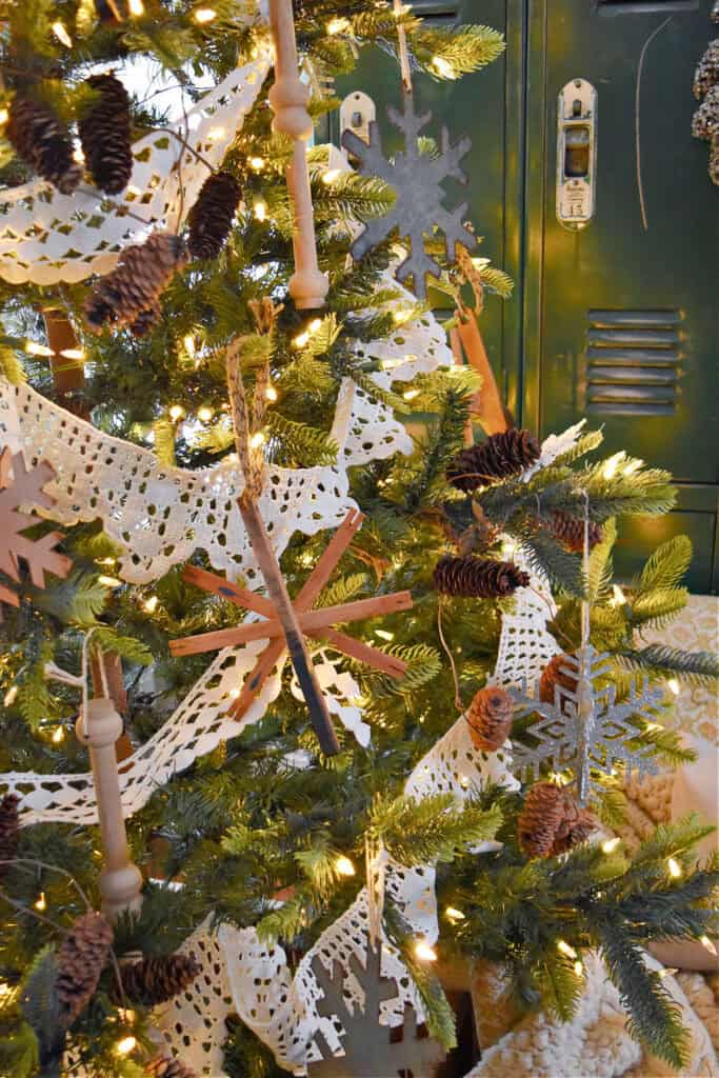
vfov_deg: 51.3
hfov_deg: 35.5
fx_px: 1123
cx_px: 360
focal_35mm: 38
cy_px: 539
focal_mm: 25
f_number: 4
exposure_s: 1/60
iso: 2000
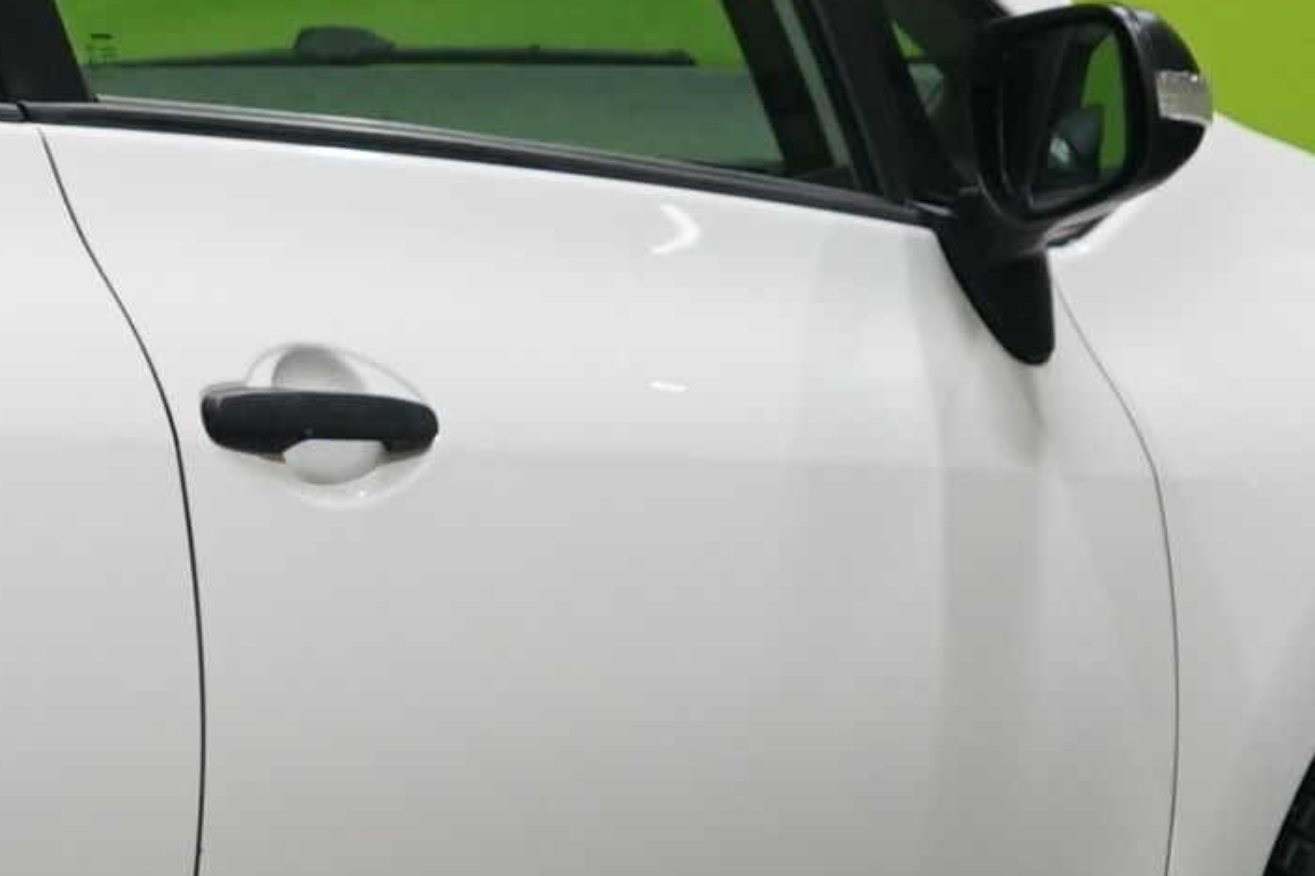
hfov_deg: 9.1
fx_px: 7961
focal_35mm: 218
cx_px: -984
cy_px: 452
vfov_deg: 6.3
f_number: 5
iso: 1000
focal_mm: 39
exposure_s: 1/25
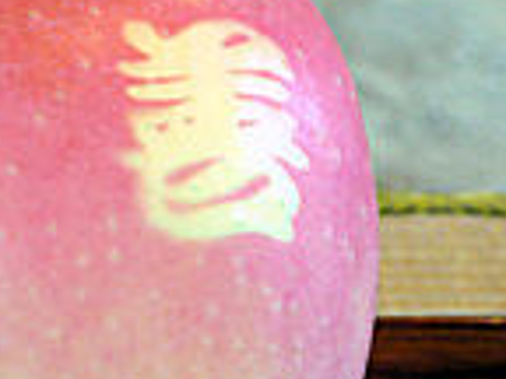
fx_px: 6519
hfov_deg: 4.4
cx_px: -14
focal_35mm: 446
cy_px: 256
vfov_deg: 3.3
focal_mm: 29.2
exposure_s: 1/2.5
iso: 200
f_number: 4.8
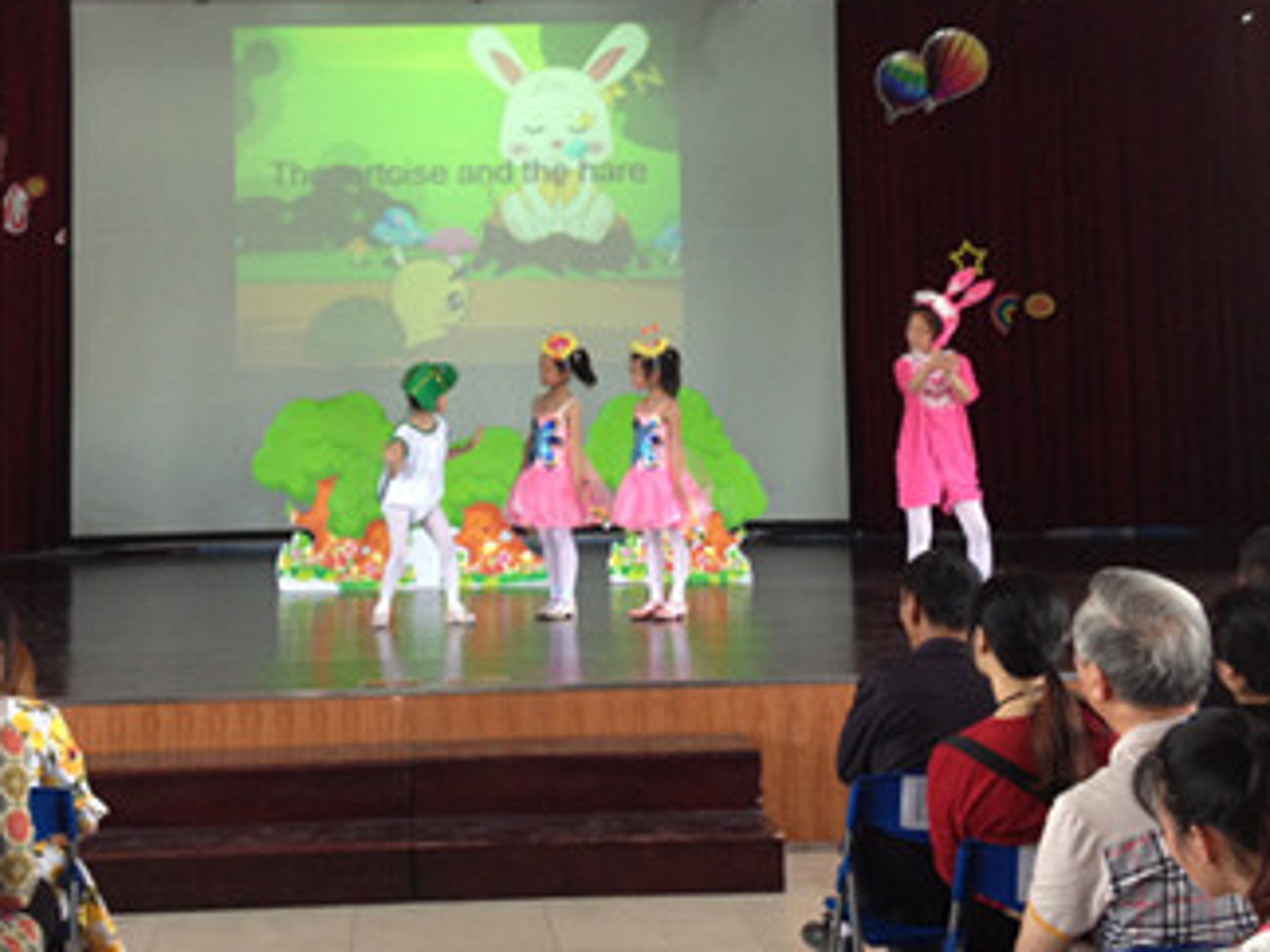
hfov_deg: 29.8
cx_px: 527
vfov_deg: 22.4
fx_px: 2384
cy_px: 264
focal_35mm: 65
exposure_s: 1/20
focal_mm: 4.28
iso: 80
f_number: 2.4
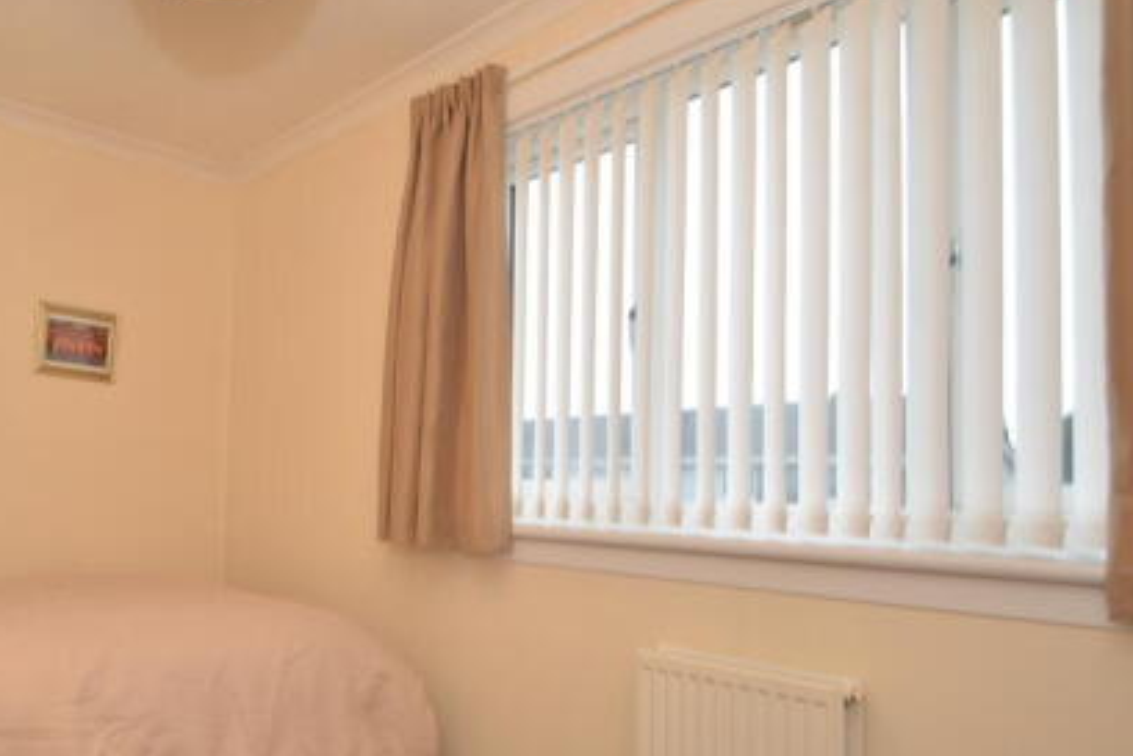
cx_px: 269
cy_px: 433
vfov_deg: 53.0
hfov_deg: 68.4
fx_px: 756
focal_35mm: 24
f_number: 5.6
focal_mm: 10
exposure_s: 1/15
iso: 100
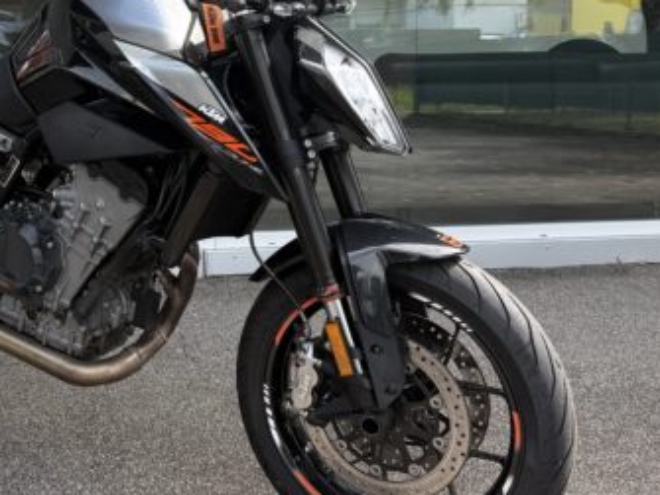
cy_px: 50
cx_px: 53
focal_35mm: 57
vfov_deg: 24.9
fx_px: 1086
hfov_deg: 32.0
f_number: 1.78
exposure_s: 1/967
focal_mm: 6.76
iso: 80
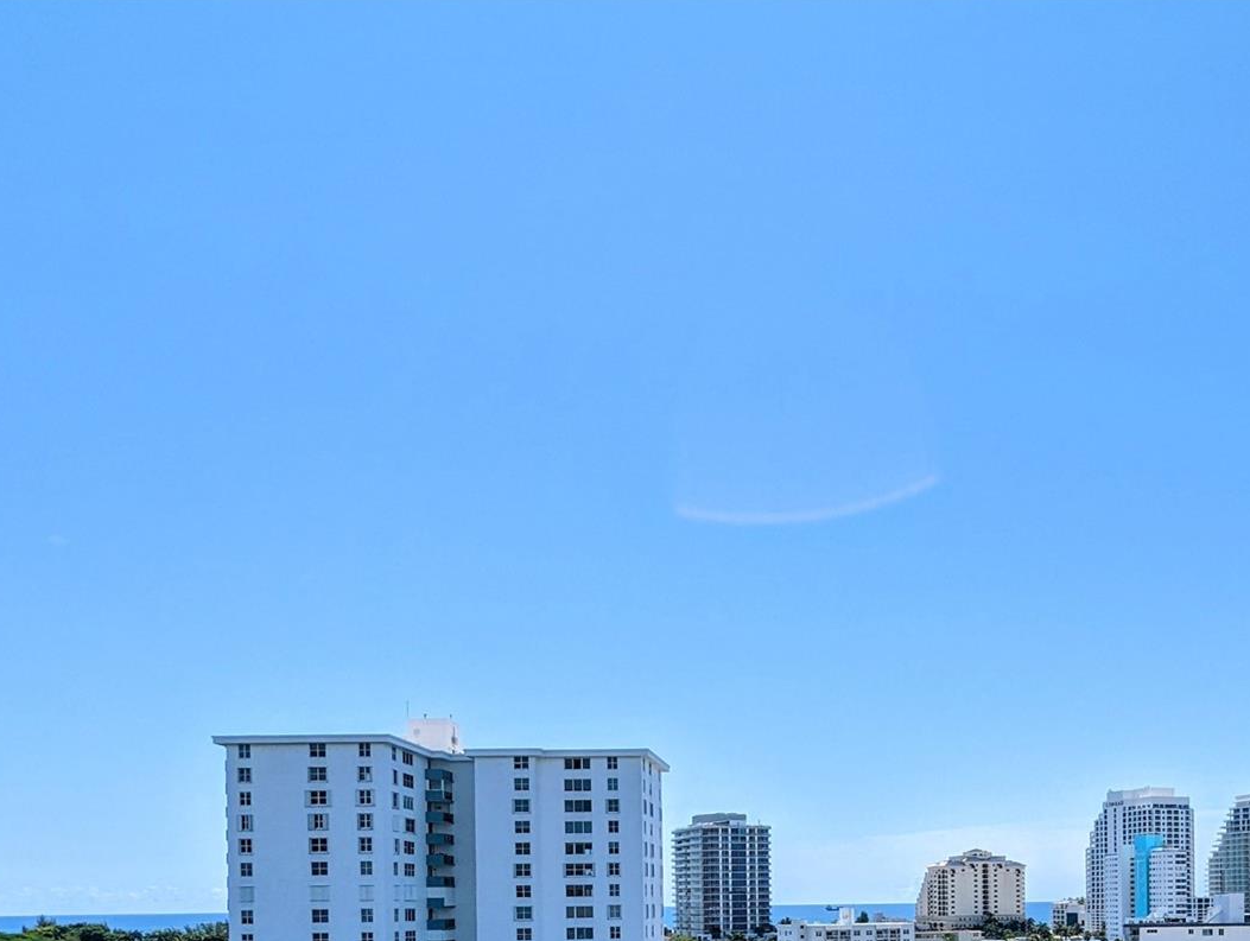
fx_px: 1121
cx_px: 873
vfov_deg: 40.7
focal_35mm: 31
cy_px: 907
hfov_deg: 56.5
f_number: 2.2
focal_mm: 2.35
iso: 51
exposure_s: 1/1721
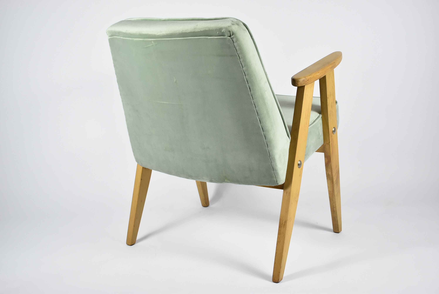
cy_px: 147
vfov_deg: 26.5
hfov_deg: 38.9
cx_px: 220
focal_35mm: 51
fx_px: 622
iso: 900
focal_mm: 34
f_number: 4.5
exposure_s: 1/125
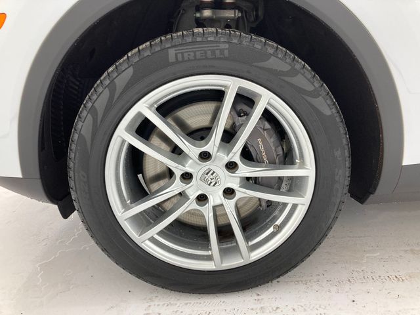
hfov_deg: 63.4
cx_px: 210
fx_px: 340
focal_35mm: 28
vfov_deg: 49.7
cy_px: 158
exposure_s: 1/120
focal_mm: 3.99
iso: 50
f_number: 1.8
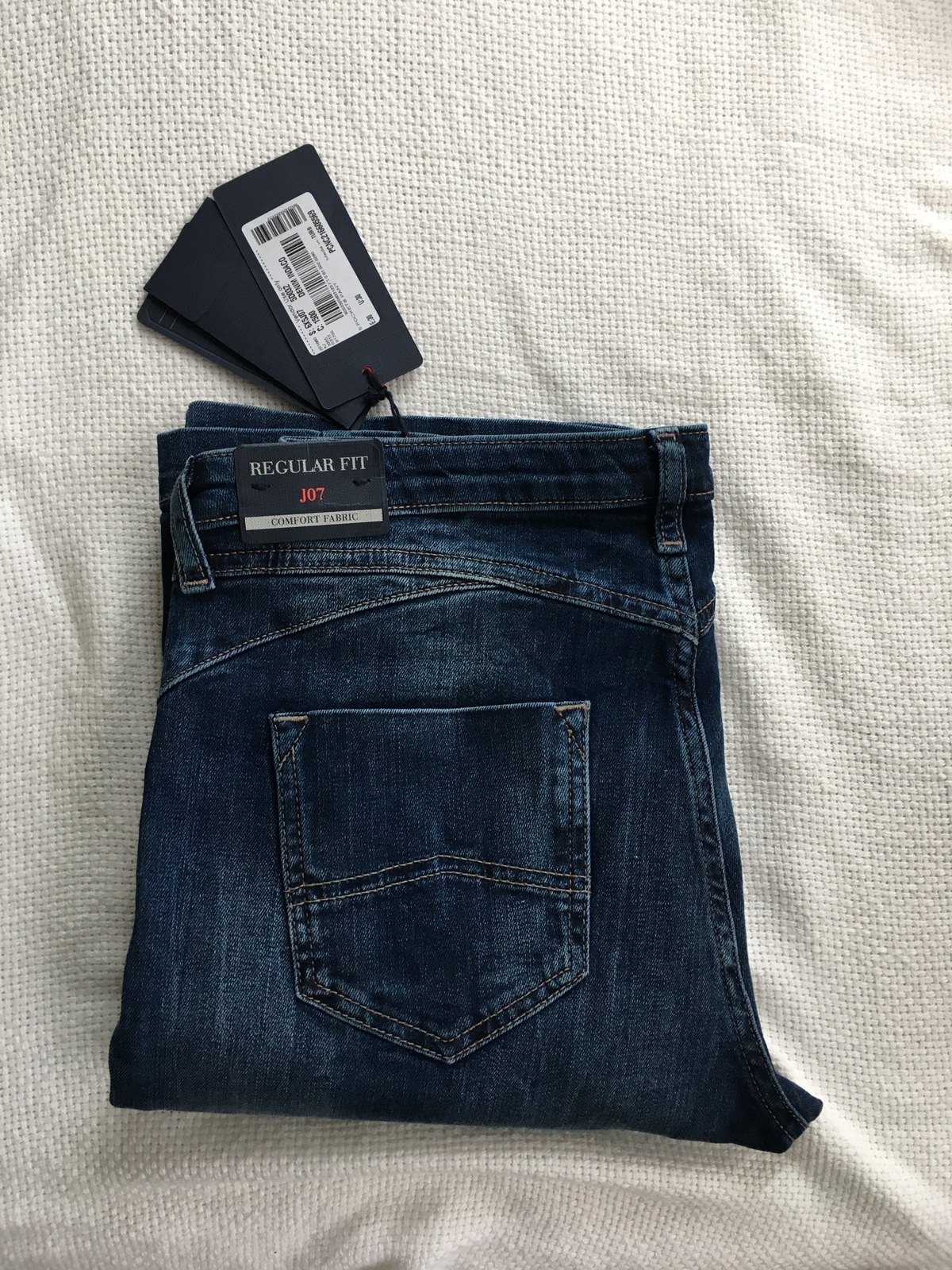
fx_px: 1063
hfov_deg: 48.2
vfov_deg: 61.7
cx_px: 476
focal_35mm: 29
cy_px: 635
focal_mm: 4.15
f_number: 2.2
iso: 100
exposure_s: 1/33
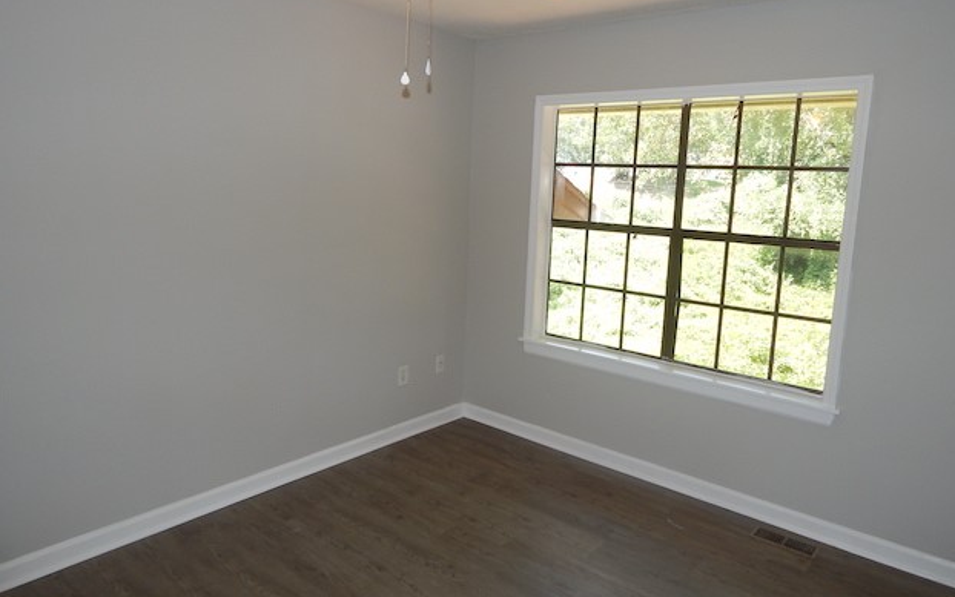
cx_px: 479
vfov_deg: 51.1
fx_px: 625
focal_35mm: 24
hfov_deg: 74.8
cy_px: 279
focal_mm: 4
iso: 125
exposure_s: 1/80
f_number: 3
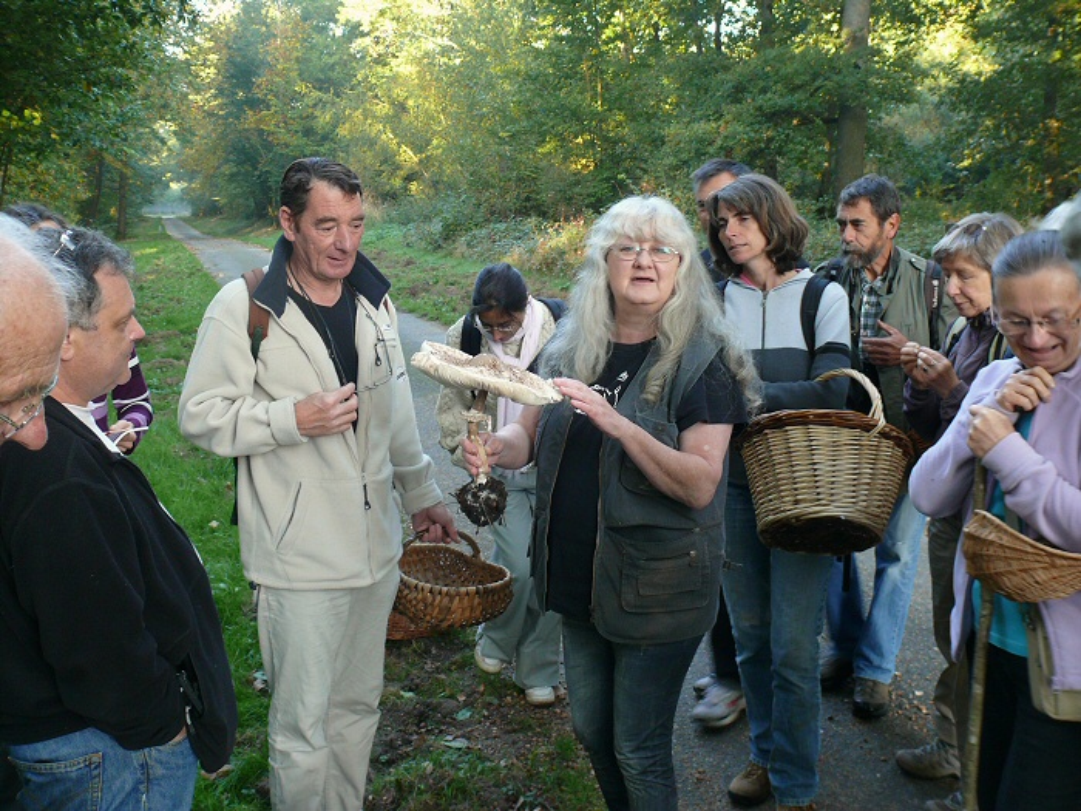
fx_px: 1093
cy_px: 406
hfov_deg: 52.6
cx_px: 540
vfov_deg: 40.7
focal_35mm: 35
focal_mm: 7.4
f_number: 2.8
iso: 100
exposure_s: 1/30
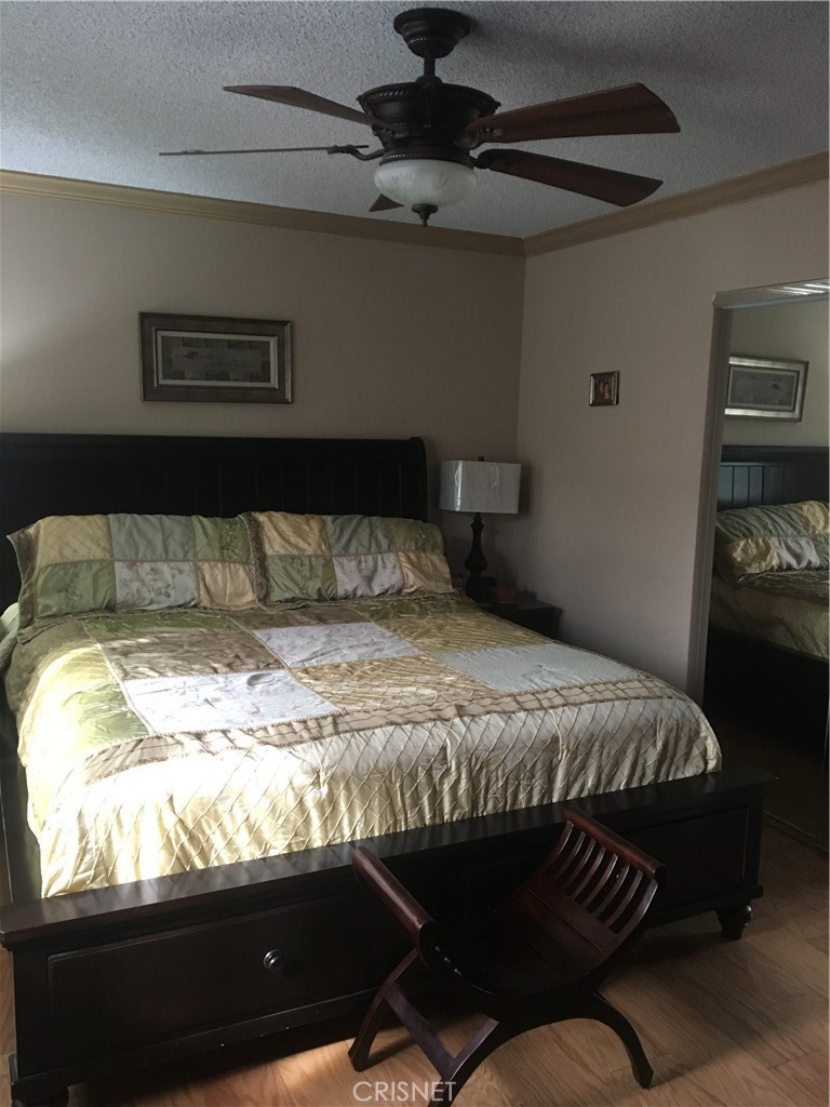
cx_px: 415
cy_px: 554
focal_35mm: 29
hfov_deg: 48.2
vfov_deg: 61.7
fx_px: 927
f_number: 2.2
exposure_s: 1/17
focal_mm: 4.15
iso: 200
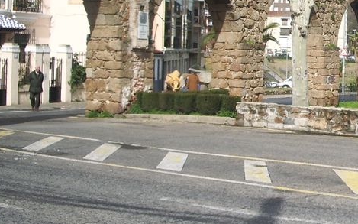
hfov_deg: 24.5
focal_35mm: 81
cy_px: 56
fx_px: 790
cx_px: 347
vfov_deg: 16.0
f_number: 4.3
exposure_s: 1/500
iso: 50
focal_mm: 5.8
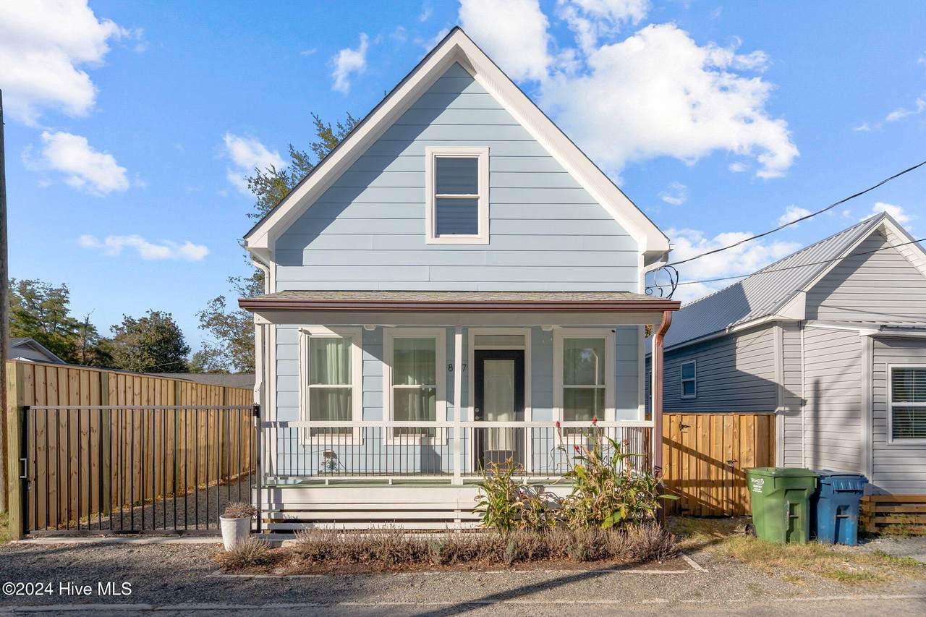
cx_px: 463
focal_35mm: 19
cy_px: 308
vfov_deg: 64.5
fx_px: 489
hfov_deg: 86.9
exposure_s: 1/4000
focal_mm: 19
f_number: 4
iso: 320
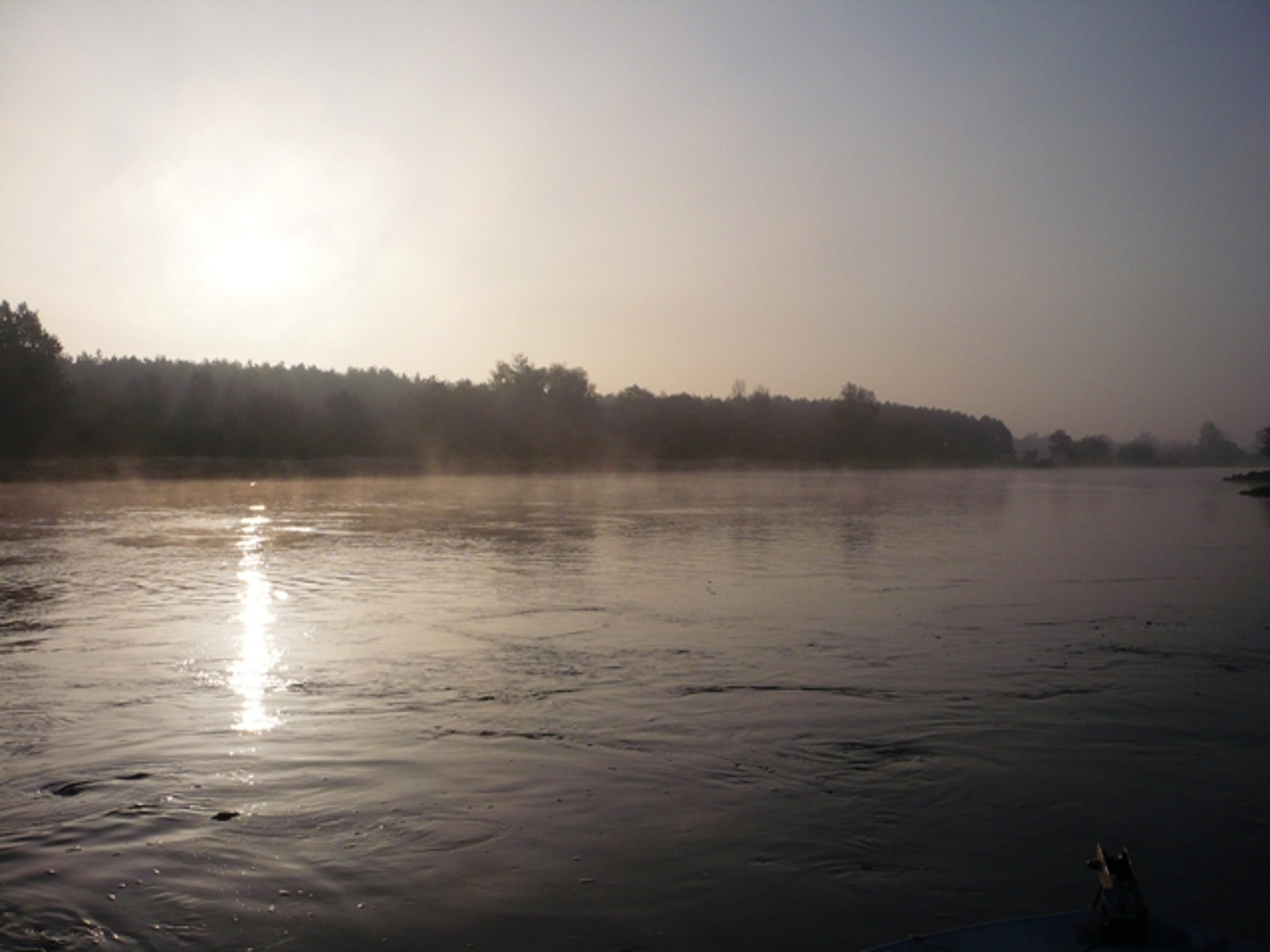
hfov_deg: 52.6
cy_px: 476
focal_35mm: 35
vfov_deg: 40.7
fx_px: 1284
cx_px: 635
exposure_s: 1/800
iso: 100
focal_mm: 5.8
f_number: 8
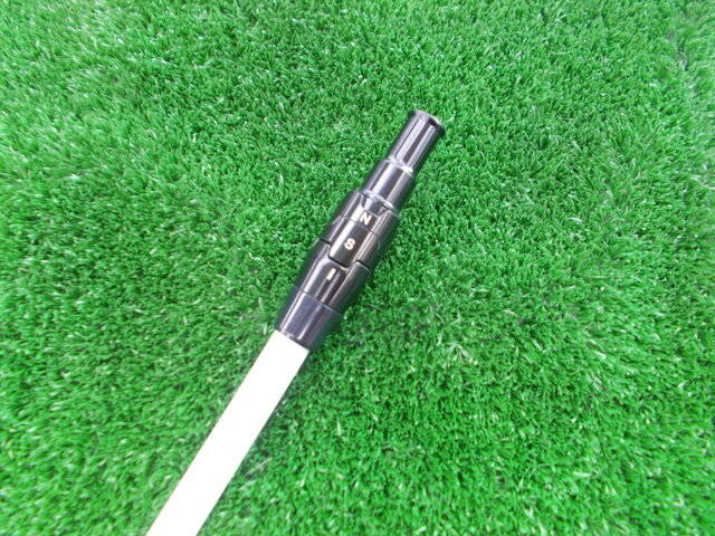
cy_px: 268
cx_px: 358
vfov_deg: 53.1
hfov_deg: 67.3
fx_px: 537
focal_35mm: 26
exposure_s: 1/8
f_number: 3.2
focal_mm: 4.6
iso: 200
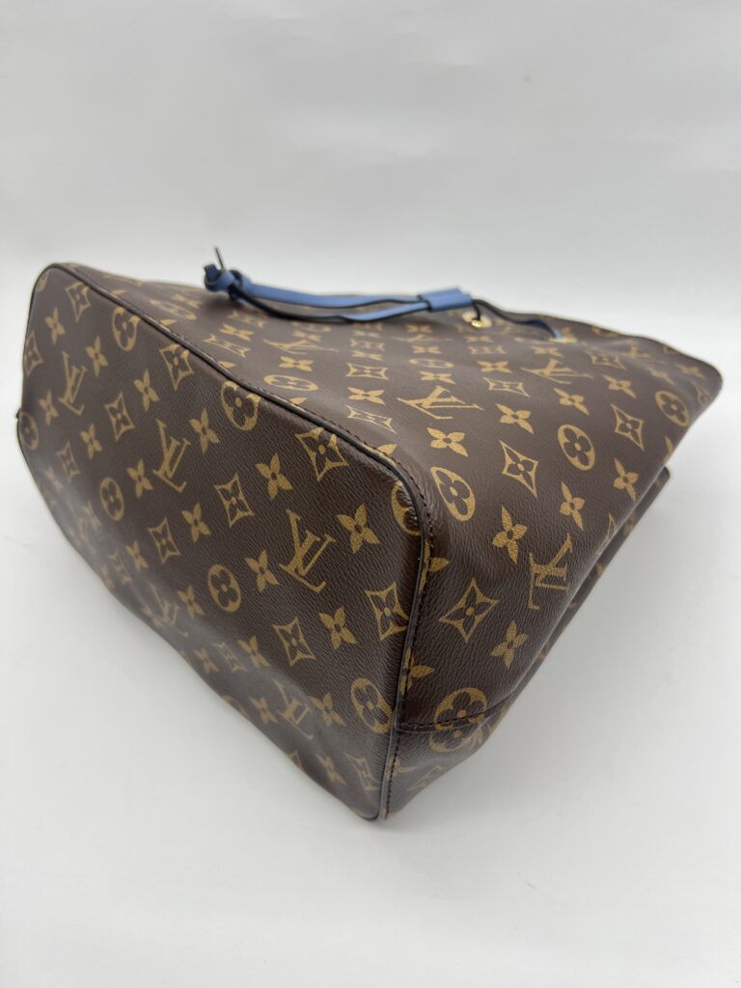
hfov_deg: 53.1
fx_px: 742
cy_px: 494
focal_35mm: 26
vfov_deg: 67.3
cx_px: 370
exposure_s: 1/100
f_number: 1.5
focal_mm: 5.7
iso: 32
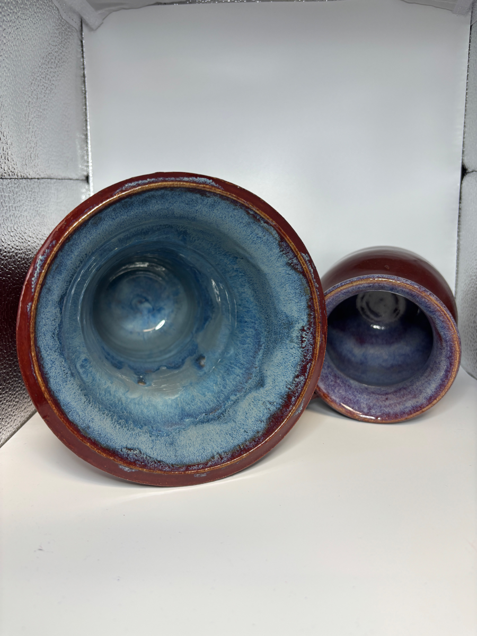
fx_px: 478
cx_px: 238
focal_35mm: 26
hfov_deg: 53.1
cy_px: 318
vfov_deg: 67.3
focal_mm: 5.96
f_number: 1.6
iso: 40
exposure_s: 1/64
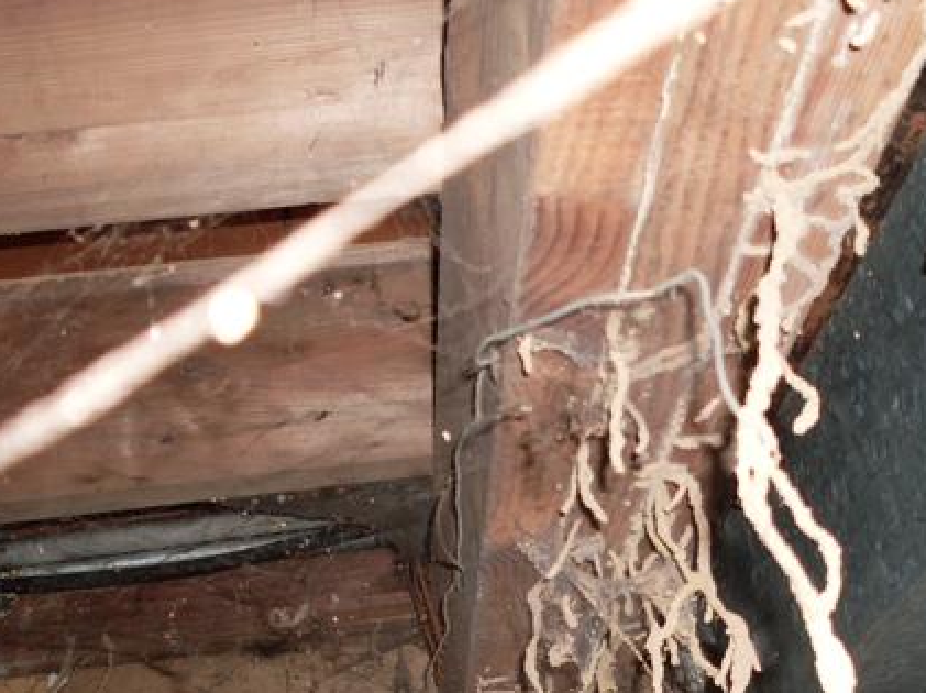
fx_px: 1523
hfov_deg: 33.4
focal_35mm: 57
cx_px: 647
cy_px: 485
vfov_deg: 25.4
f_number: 2.8
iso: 100
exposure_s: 1/8
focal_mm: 6.3
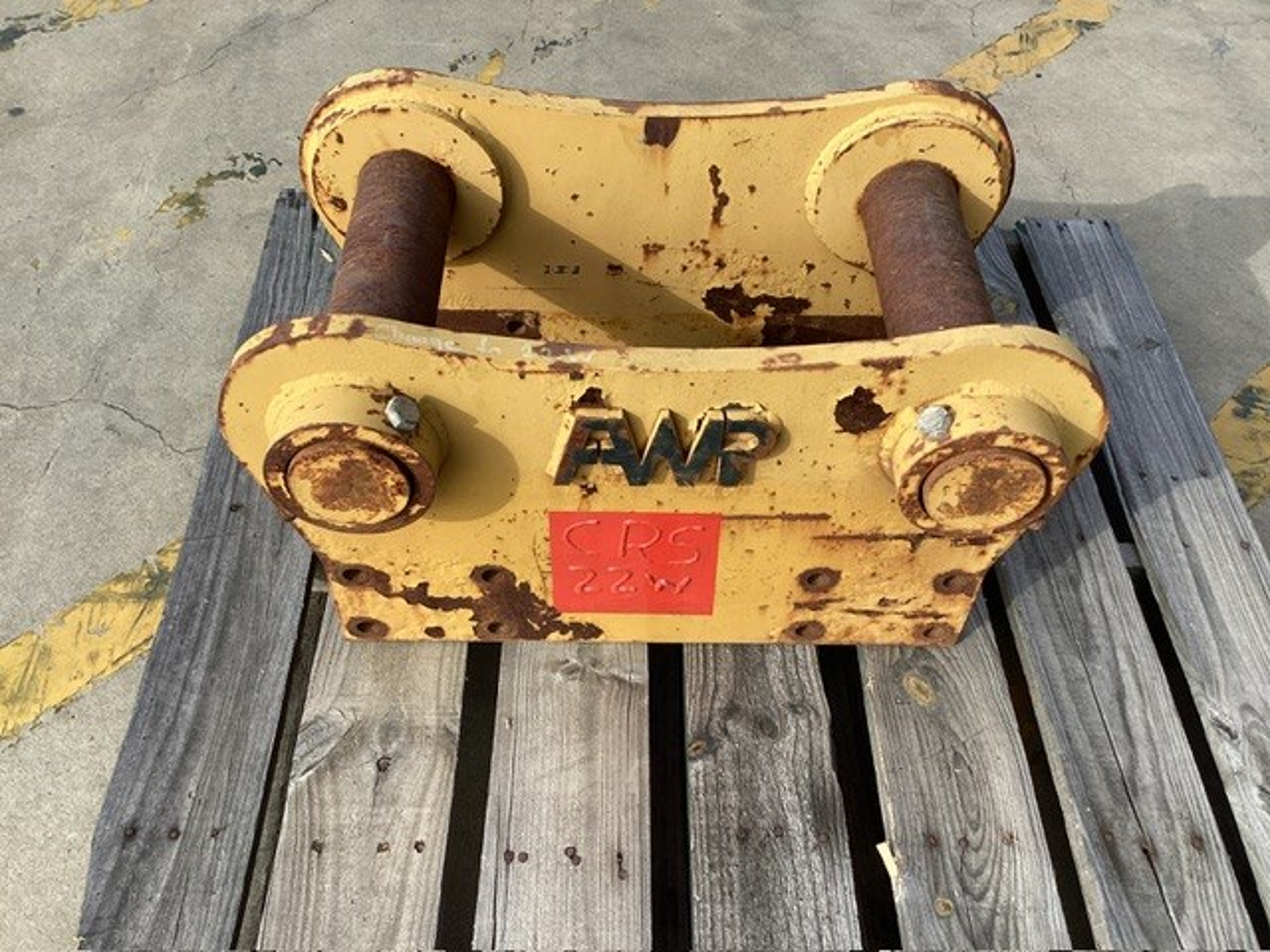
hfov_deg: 58.4
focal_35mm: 31
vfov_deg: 45.4
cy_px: 476
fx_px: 1137
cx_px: 635
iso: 25
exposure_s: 1/574
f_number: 2.4
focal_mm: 3.3
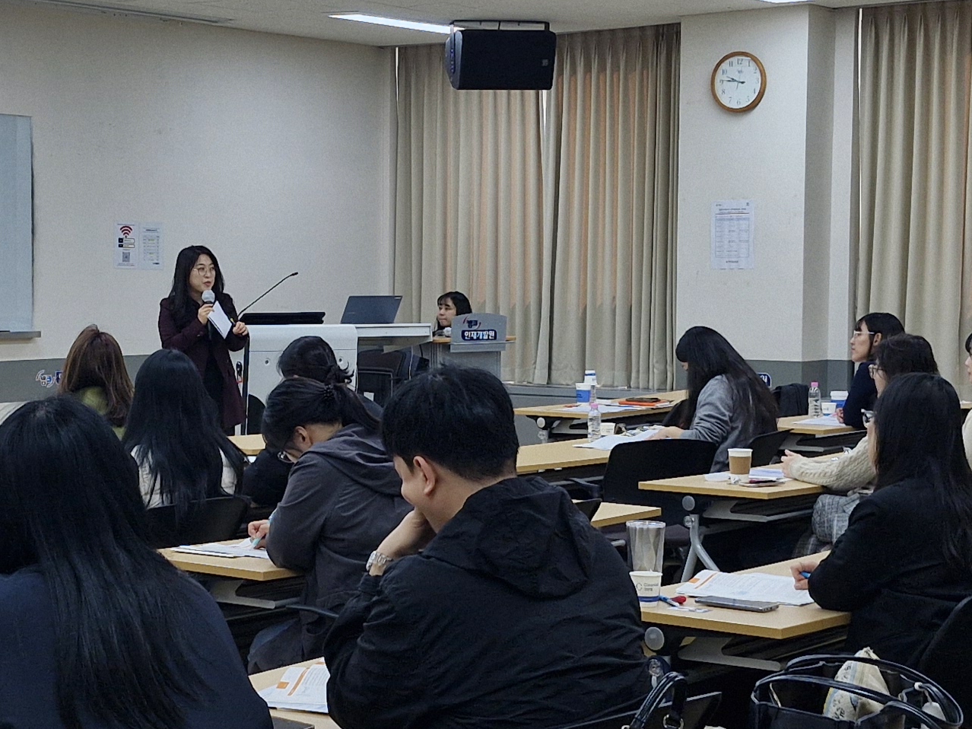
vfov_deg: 20.4
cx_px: 376
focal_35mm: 72
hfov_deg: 27.0
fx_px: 2021
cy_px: 358
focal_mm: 5.54
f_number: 1.8
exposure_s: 1/120
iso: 64
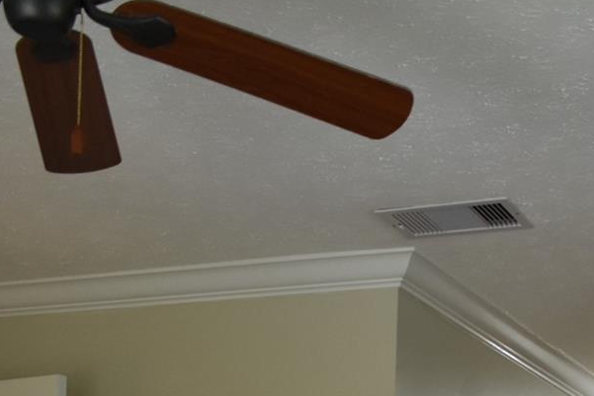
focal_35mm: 92
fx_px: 1518
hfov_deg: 21.4
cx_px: 581
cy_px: 666
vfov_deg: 13.6
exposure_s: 1/200
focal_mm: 18
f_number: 3.5
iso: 800
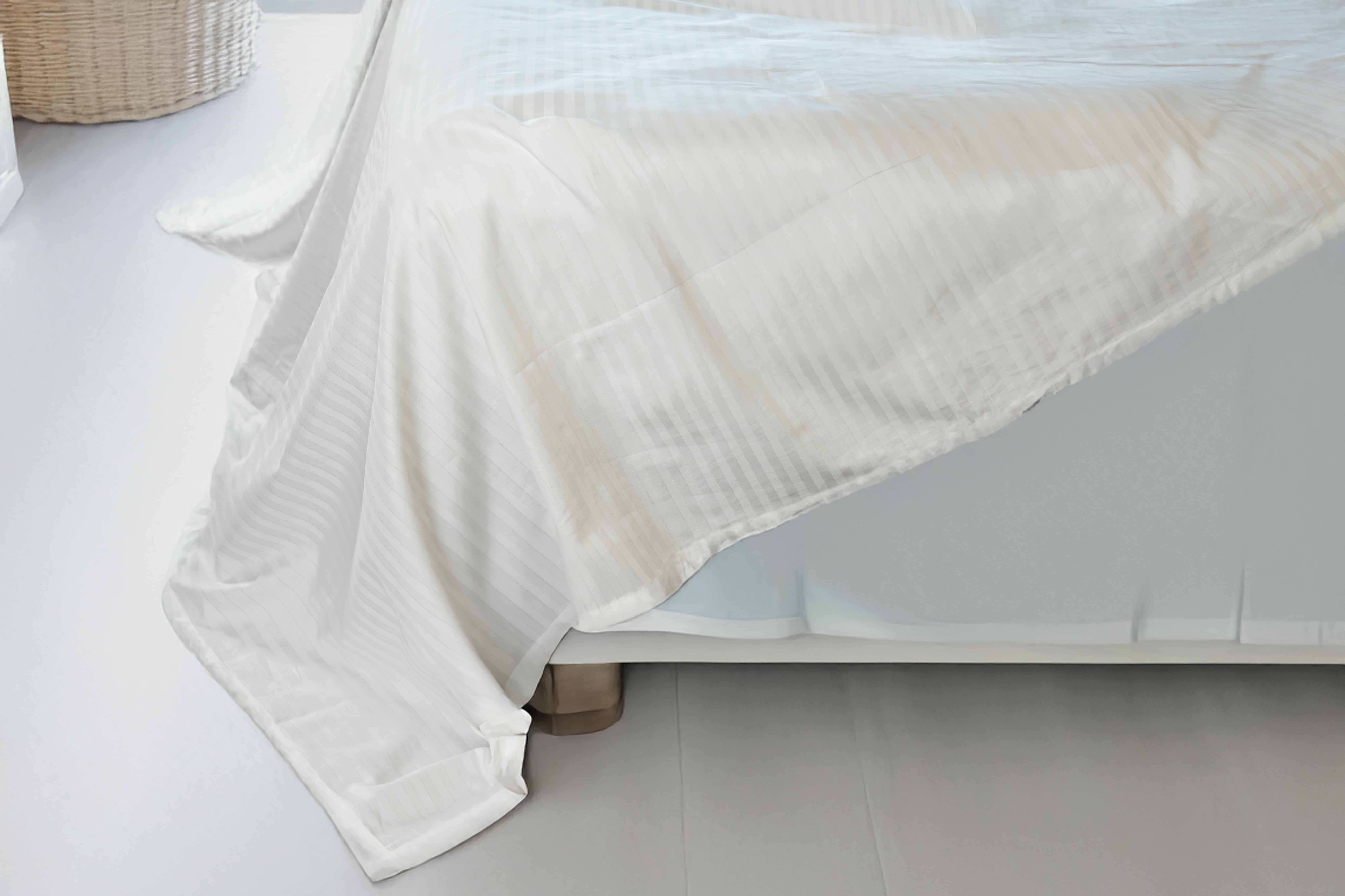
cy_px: 448
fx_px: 1819
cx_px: 672
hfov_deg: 40.6
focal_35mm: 49
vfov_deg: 27.7
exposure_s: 1/125
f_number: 5.6
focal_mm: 48.7
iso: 320
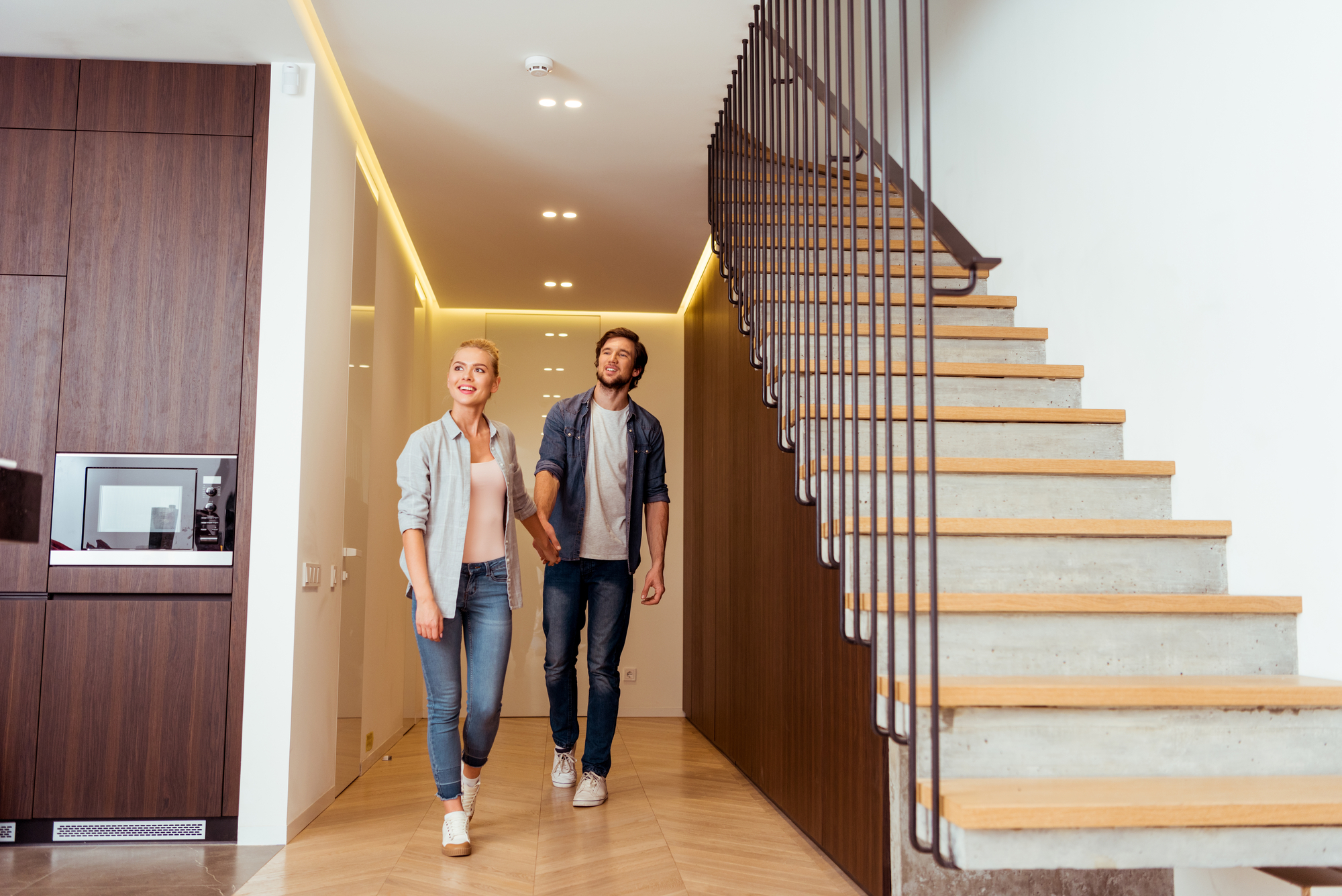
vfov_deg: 37.9
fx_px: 1305
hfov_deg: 54.4
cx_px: 671
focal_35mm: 35
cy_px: 448
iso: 250
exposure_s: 1/100
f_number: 3.2
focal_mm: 35
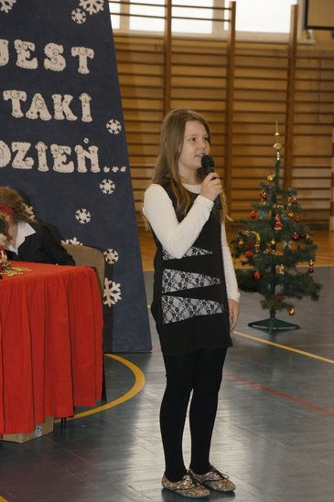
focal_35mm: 105
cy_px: 251
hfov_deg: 13.0
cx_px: 167
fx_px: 1464
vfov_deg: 19.5
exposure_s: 1/125
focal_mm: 70
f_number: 5.6
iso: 800
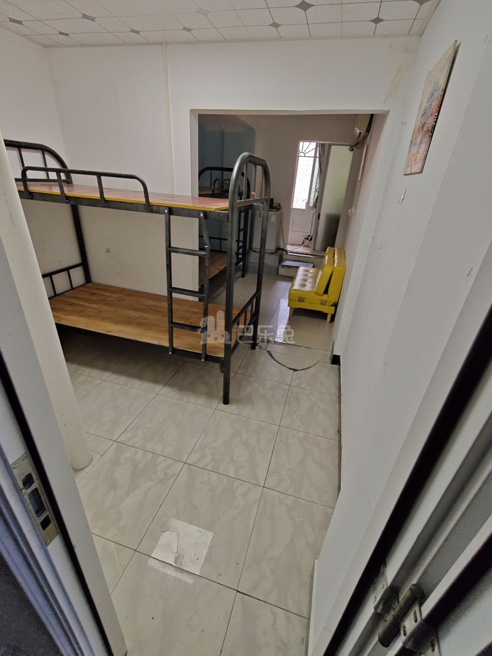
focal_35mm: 15
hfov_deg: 81.7
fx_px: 284
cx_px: 246
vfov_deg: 98.2
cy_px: 328
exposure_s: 1/40
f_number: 2
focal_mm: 2.3
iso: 160
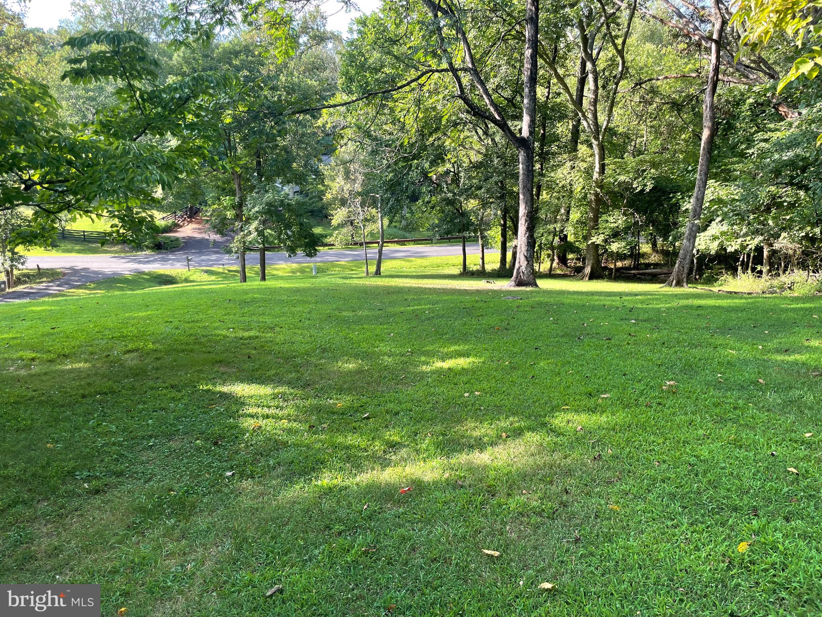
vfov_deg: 53.1
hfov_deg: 67.3
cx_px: 411
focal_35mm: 26
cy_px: 308
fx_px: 617
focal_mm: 4.2
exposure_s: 1/228
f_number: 1.6
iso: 32
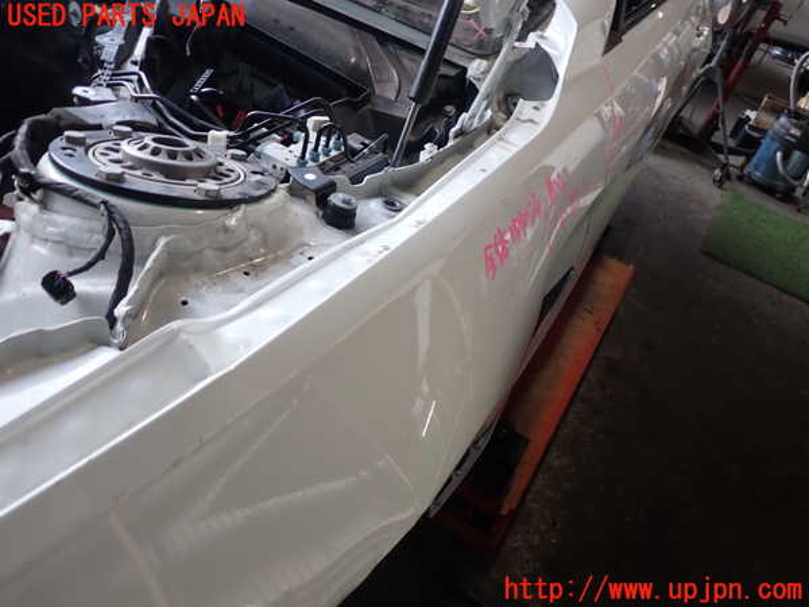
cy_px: 304
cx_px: 404
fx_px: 701
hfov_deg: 60.0
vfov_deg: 46.8
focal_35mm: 30
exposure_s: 1/60
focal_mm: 5.4
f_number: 2.3
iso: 100
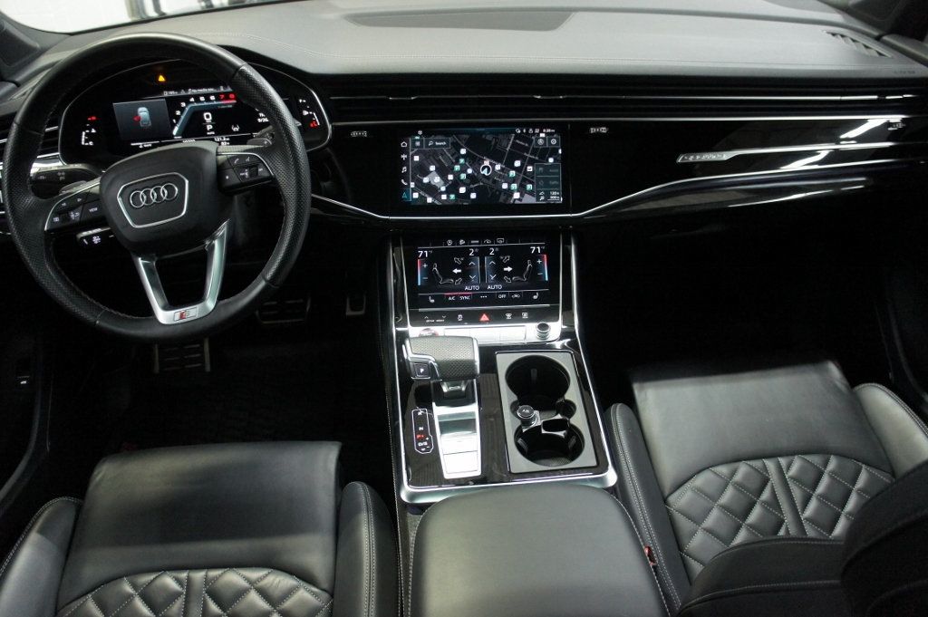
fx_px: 695
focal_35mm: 27
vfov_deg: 47.9
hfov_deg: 67.4
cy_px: 308
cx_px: 464
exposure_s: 1/30
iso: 1600
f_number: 3.5
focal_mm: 18
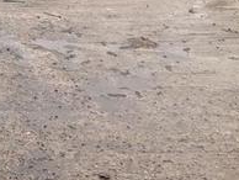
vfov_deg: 11.6
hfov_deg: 13.5
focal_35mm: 120
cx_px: -267
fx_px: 830
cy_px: -126
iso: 32
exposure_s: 1/122
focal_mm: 5.96
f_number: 1.6
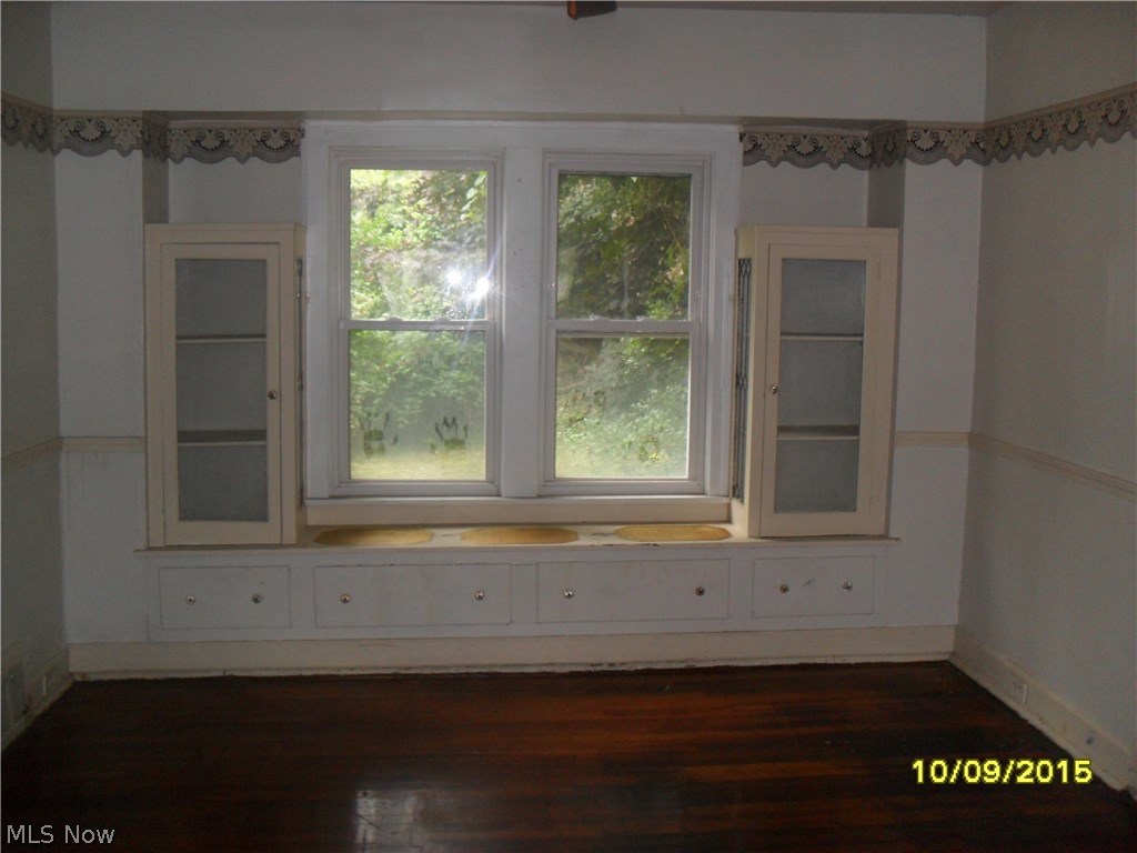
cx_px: 568
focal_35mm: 35
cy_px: 426
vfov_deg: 40.7
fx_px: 1150
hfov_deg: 52.6
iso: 200
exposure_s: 1/45
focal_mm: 6.3
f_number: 3
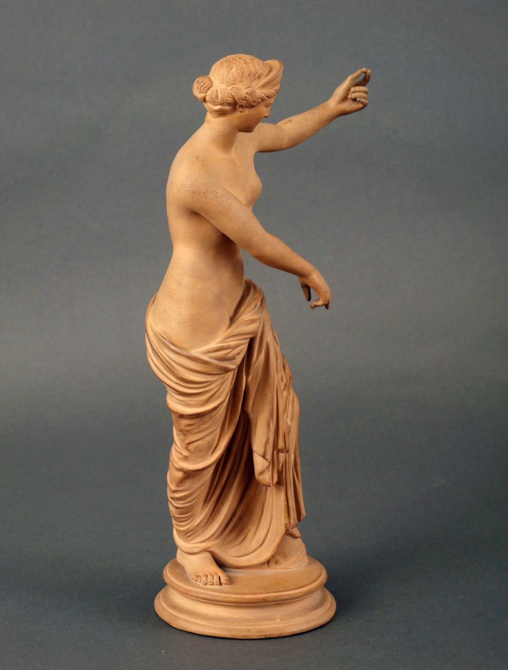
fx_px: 1943
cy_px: 335
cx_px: 254
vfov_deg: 19.6
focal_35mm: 100
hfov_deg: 14.9
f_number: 8
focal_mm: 50
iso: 200
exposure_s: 1/125
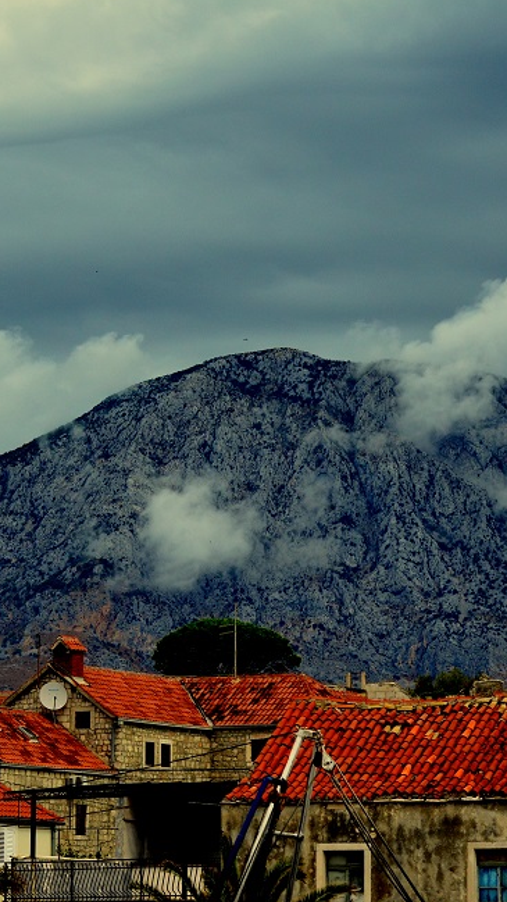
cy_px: 455
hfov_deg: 7.2
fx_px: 4040
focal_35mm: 169
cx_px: 359
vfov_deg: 12.7
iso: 640
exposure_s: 1/4000
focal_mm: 70
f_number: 5
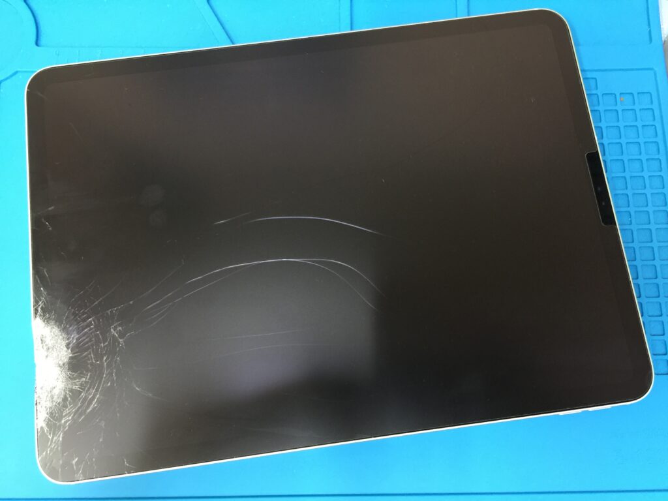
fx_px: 560
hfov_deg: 61.7
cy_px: 250
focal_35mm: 29
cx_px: 334
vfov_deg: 48.2
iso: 100
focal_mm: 4.15
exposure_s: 1/15
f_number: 2.2
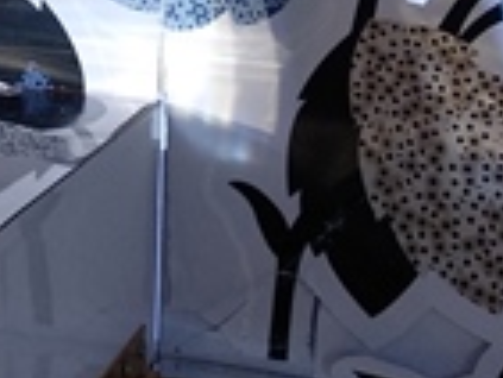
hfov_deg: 16.2
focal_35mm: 118
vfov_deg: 11.9
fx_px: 1716
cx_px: -54
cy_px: -214
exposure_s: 1/50
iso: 160
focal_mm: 3.81
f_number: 2.2
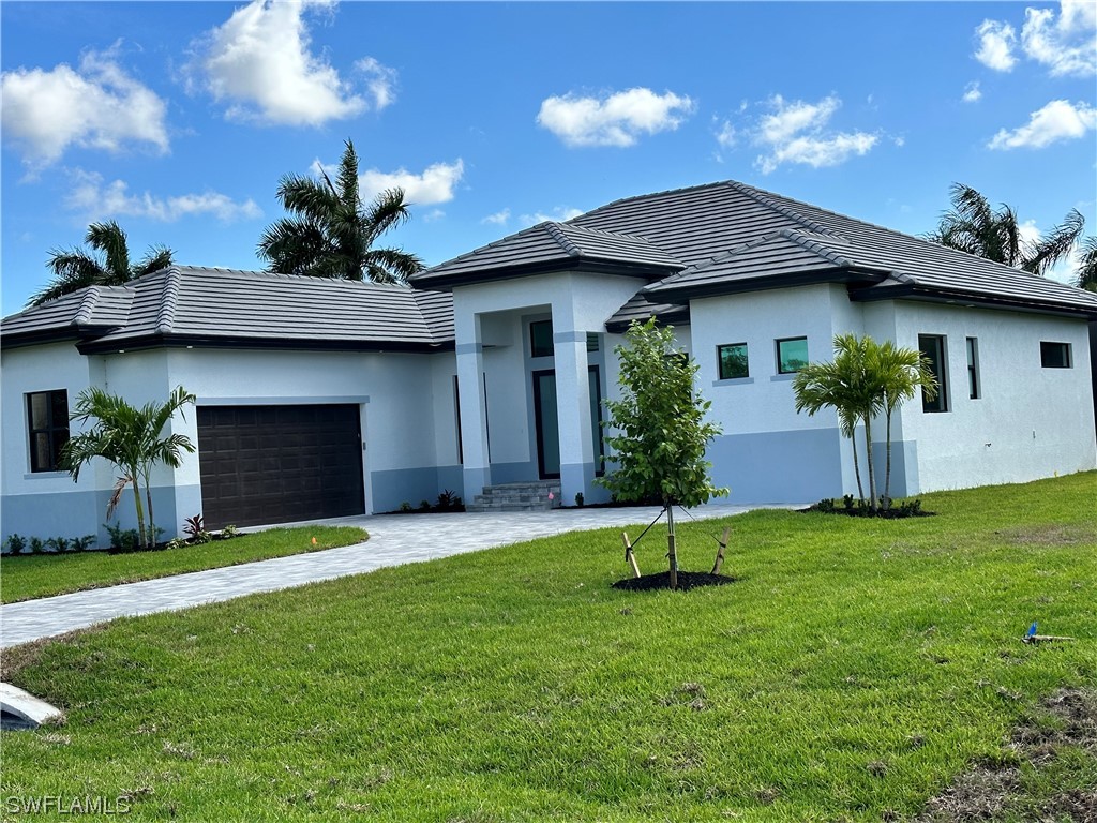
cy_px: 412
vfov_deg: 30.3
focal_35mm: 48
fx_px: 1521
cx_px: 548
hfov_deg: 39.7
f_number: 1.78
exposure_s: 1/3058
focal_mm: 6.86
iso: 64
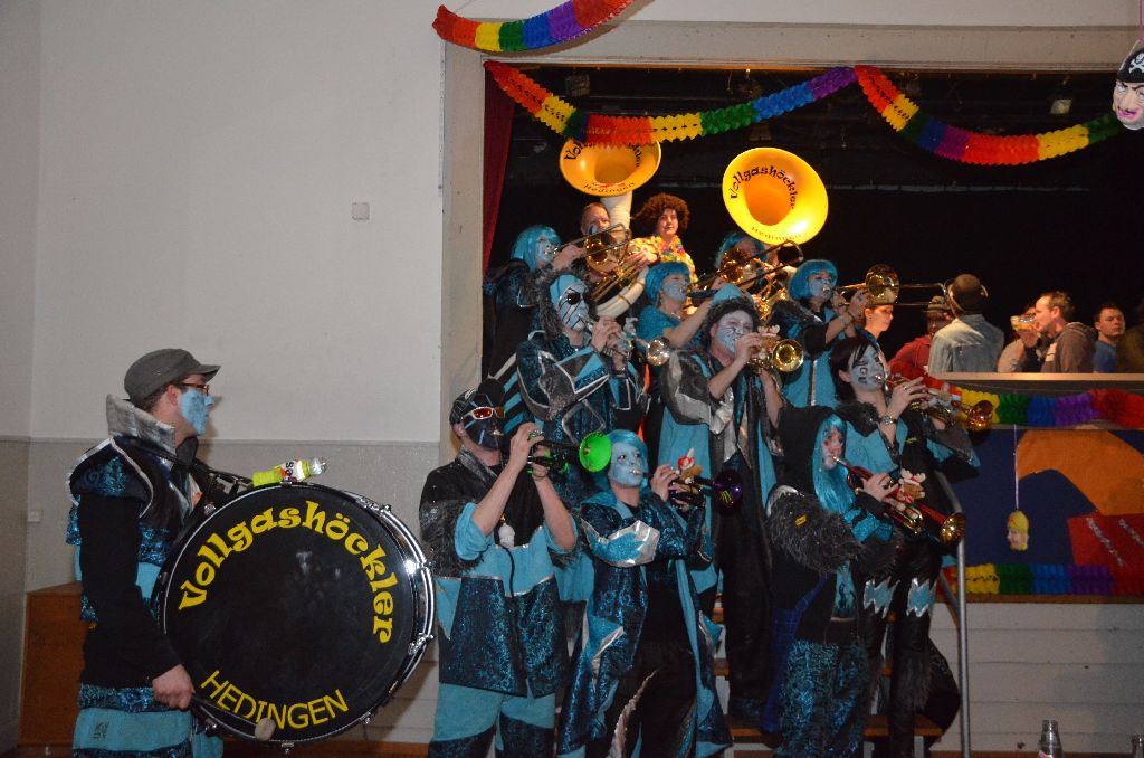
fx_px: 1046
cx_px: 572
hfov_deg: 57.3
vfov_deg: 39.8
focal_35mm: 33
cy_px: 379
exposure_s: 1/60
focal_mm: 22
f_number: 4
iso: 3200
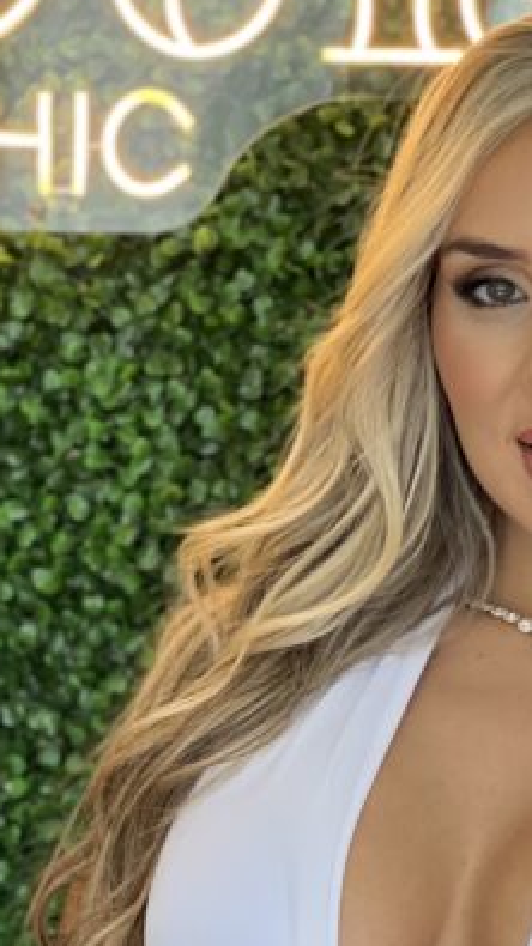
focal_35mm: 198
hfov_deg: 6.1
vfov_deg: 10.8
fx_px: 4969
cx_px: 494
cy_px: 811
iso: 200
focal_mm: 9
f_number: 2.8
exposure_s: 1/120
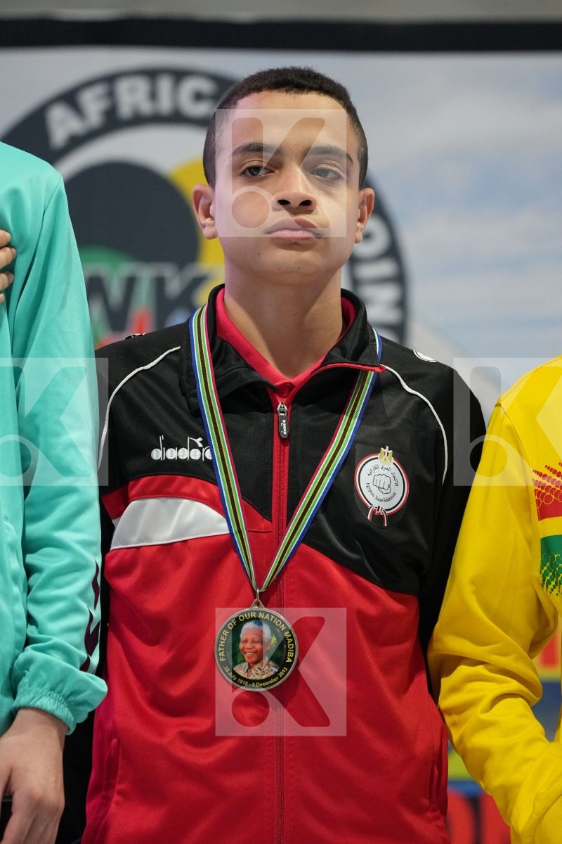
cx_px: 281
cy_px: 422
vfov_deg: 6.9
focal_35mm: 300
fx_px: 7024
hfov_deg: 4.6
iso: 2500
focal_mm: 200
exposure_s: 1/250
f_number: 2.8
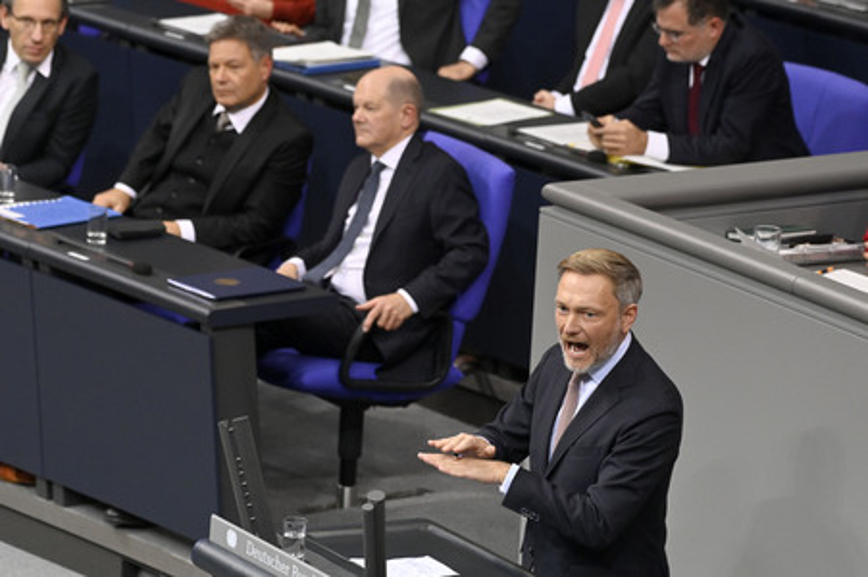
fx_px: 6264
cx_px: 434
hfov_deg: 7.9
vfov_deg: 5.3
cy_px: 288
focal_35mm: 260
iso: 10000
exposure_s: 1/320
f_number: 6.3
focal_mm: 260
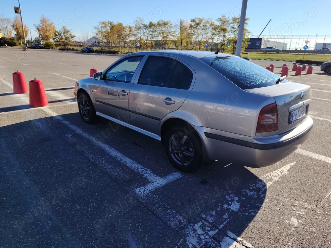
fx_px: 229
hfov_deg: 71.6
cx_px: 166
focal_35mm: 24
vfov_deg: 56.8
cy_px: 124
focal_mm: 5.25
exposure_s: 1/922
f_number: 1.75
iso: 50
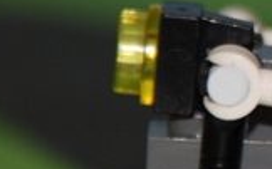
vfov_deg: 0.9
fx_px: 11215
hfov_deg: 1.4
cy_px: -3
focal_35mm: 1514
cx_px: 465
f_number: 6.3
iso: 400
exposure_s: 1/60
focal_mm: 200
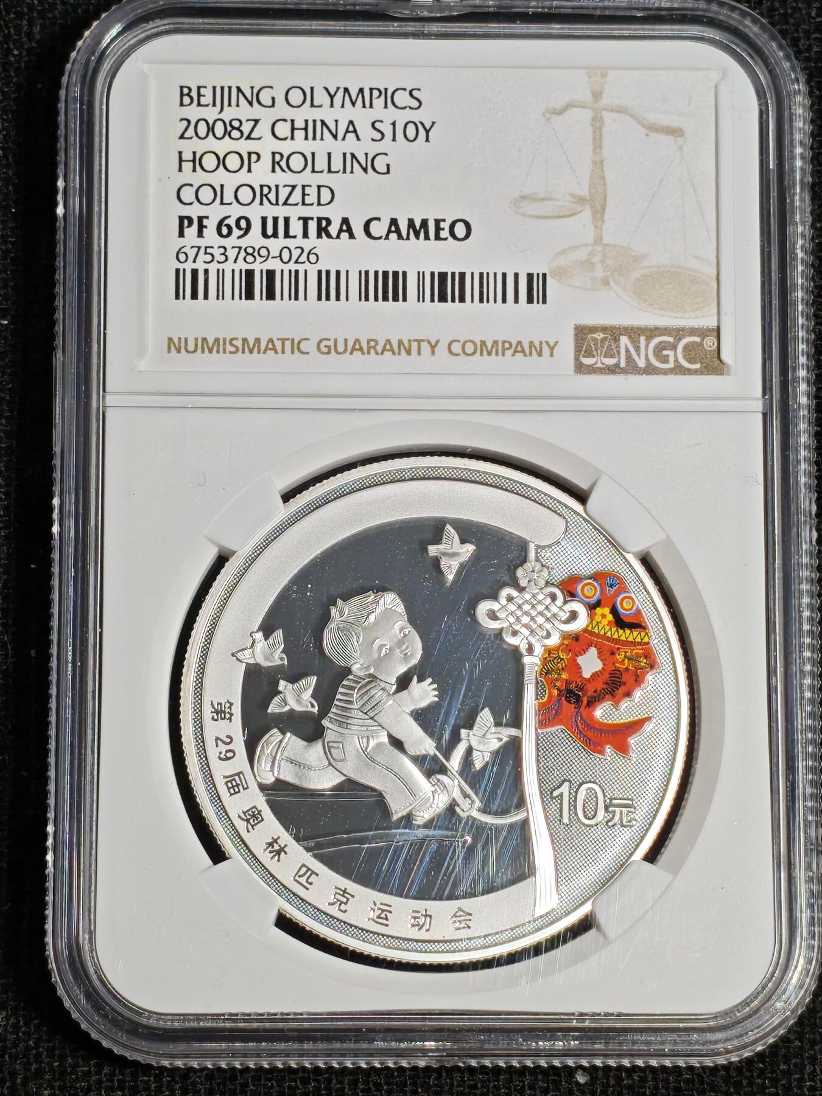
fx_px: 3388
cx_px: 411
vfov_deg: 18.4
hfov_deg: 13.8
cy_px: 548
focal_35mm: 107
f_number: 1.5
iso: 50
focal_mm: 4.94
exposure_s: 1/912
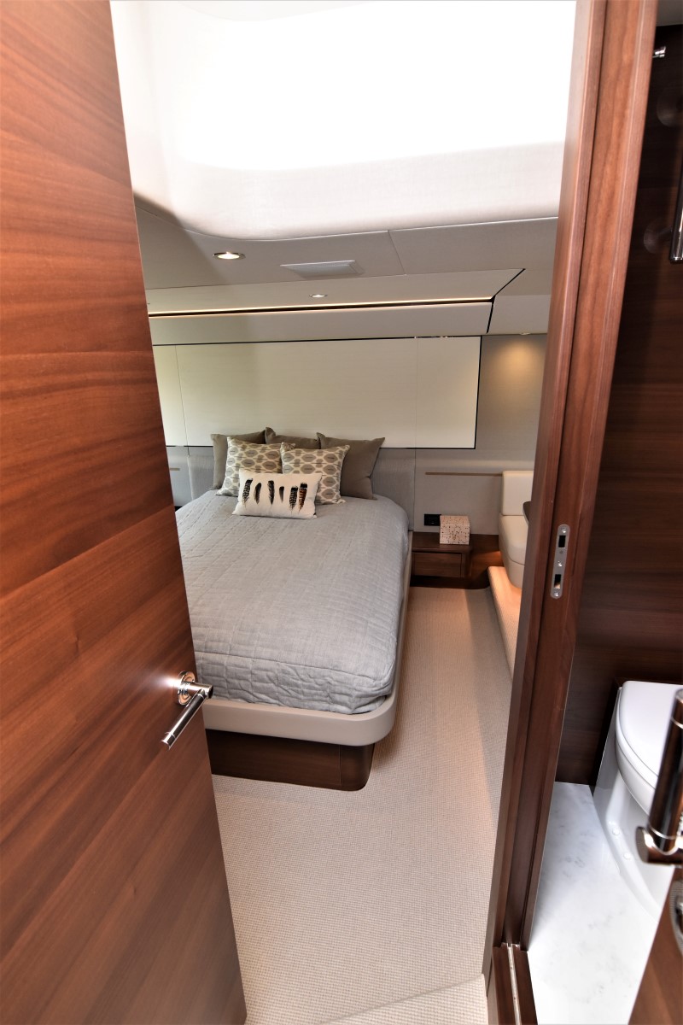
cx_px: 342
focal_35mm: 16
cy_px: 512
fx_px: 470
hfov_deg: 72.1
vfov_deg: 95.0
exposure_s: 1/100
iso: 800
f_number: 5
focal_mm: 11
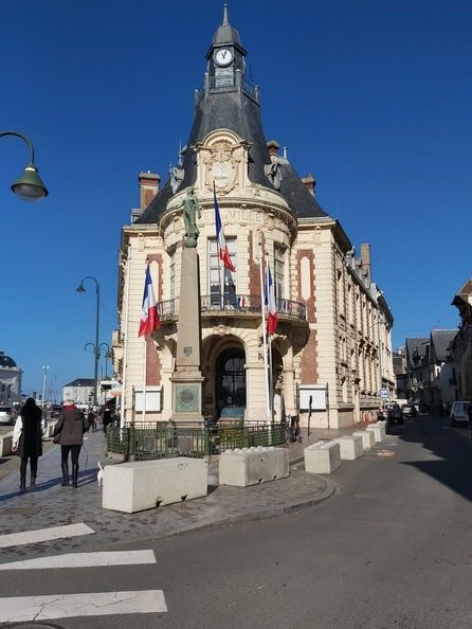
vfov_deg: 63.4
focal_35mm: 28
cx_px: 221
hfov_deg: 49.7
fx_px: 509
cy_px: 322
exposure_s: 1/5848
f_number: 1.7
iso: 64
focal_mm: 3.92
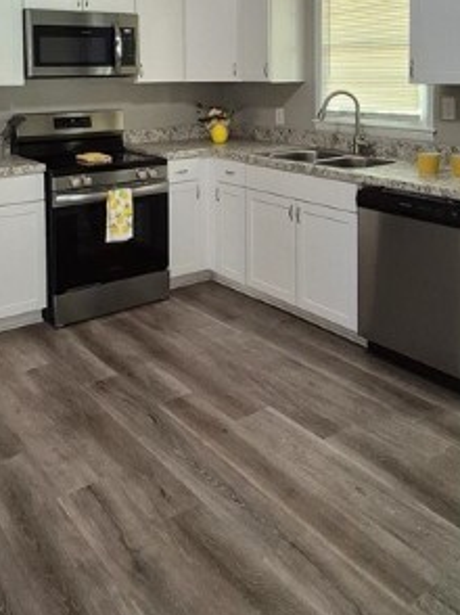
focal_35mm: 34
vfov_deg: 50.4
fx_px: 603
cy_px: 113
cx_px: 245
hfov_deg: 41.7
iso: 200
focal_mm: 1.74
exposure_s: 1/60
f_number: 2.2
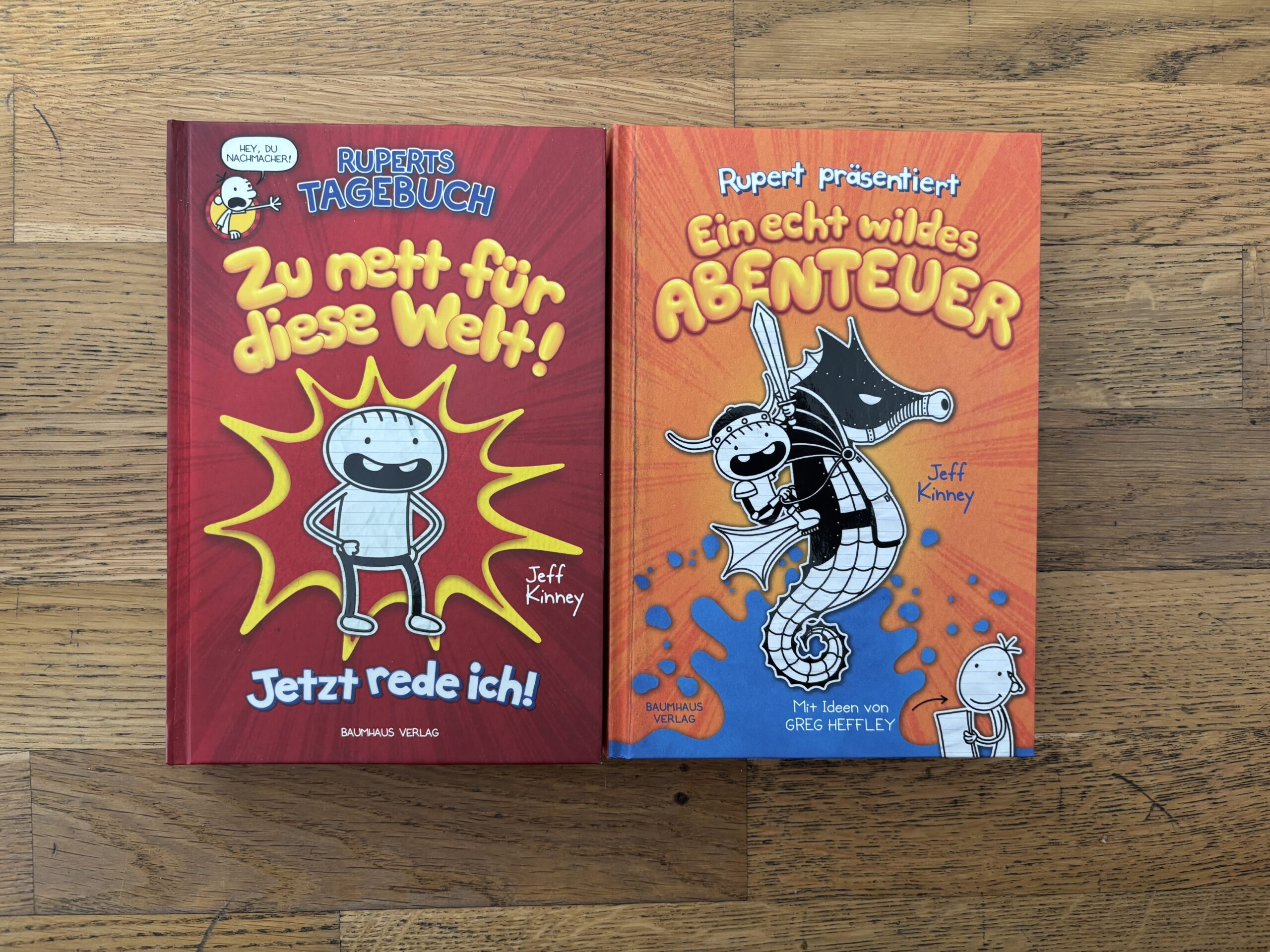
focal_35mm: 26
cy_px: 476
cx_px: 635
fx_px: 954
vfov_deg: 53.1
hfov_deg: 67.3
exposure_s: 1/60
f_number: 1.6
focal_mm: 5.96
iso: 250
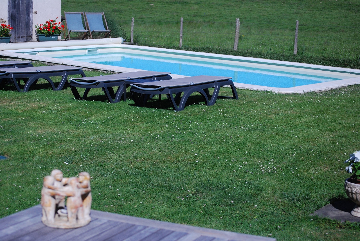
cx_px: 180
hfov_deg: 24.6
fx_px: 826
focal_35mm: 82
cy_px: 120
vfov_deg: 16.6
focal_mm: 55
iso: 400
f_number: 7.1
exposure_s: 1/3200
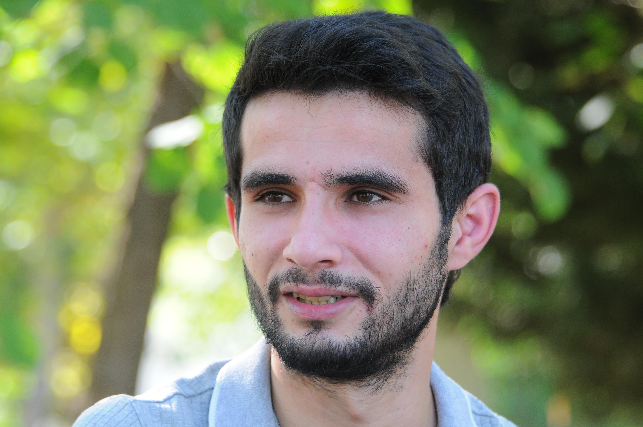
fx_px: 3345
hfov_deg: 11.0
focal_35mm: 188
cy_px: 214
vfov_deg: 7.3
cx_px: 322
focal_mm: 125
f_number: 5.6
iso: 400
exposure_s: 1/80
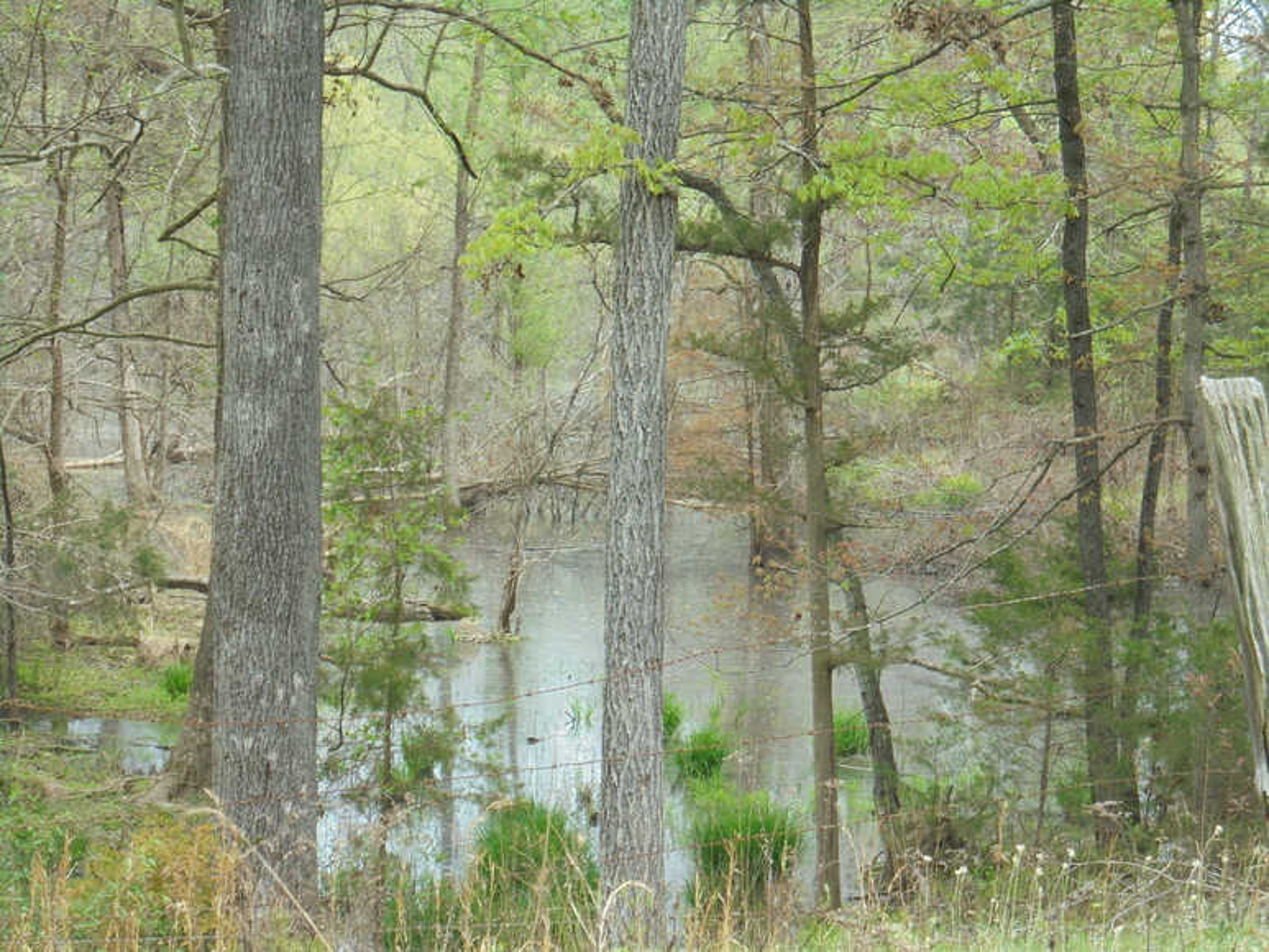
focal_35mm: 122
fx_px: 4473
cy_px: 476
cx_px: 634
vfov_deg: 12.2
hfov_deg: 16.1
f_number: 5.6
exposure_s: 1/125
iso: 100
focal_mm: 21.8
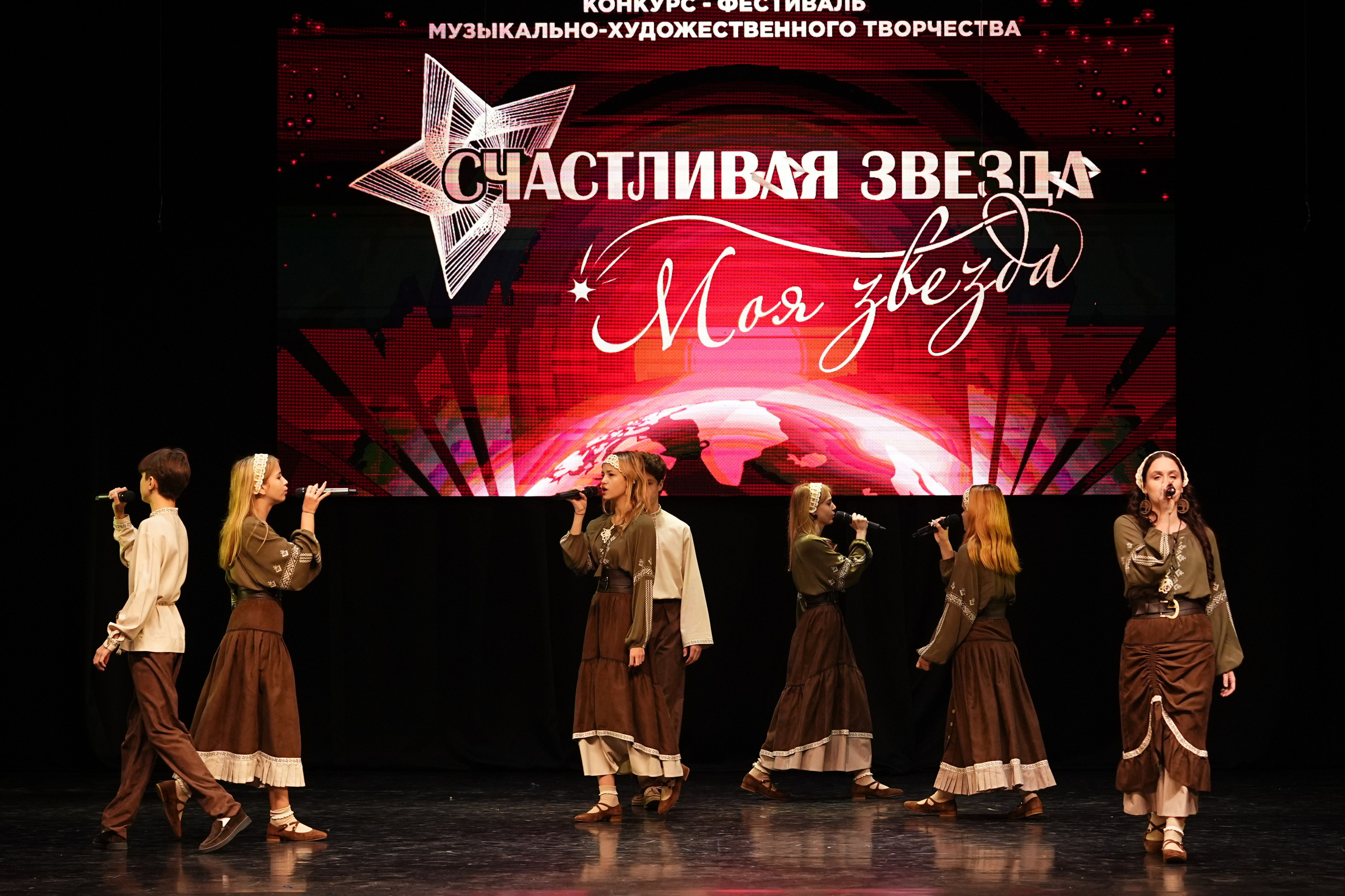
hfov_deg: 19.5
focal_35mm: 105
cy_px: 448
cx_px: 672
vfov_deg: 13.0
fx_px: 3923
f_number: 2.8
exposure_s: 1/400
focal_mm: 70
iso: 1250
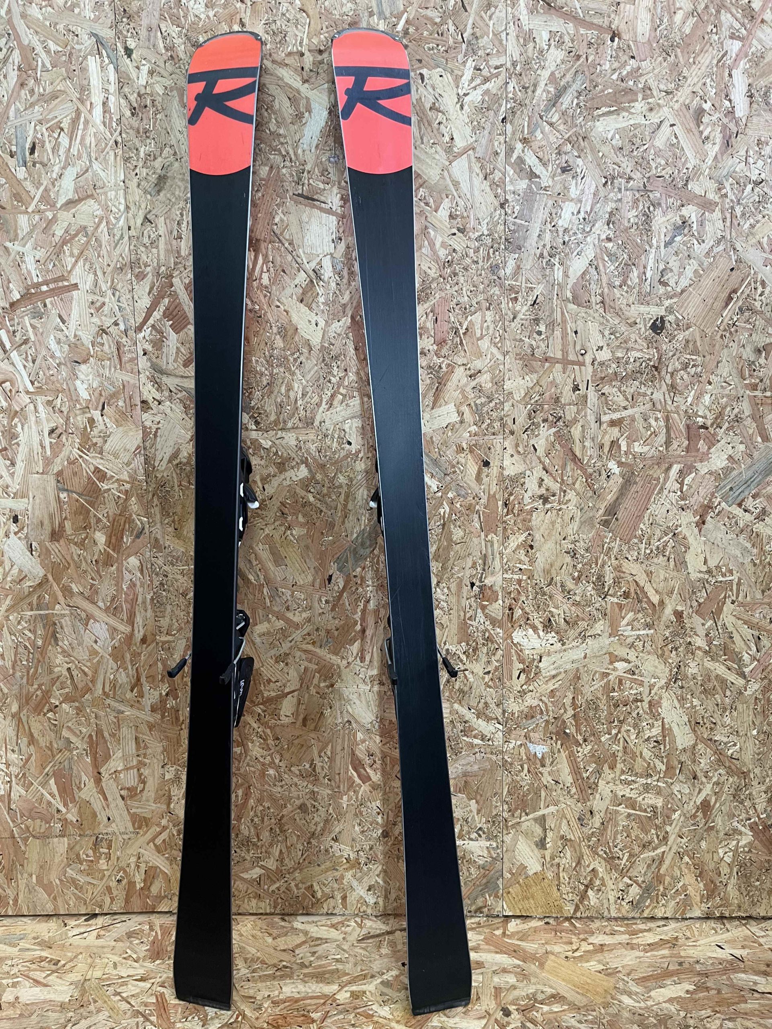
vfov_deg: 67.3
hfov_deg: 53.1
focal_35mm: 26
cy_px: 514
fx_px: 773
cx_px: 386
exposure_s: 1/81
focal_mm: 5.1
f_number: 1.6
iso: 125
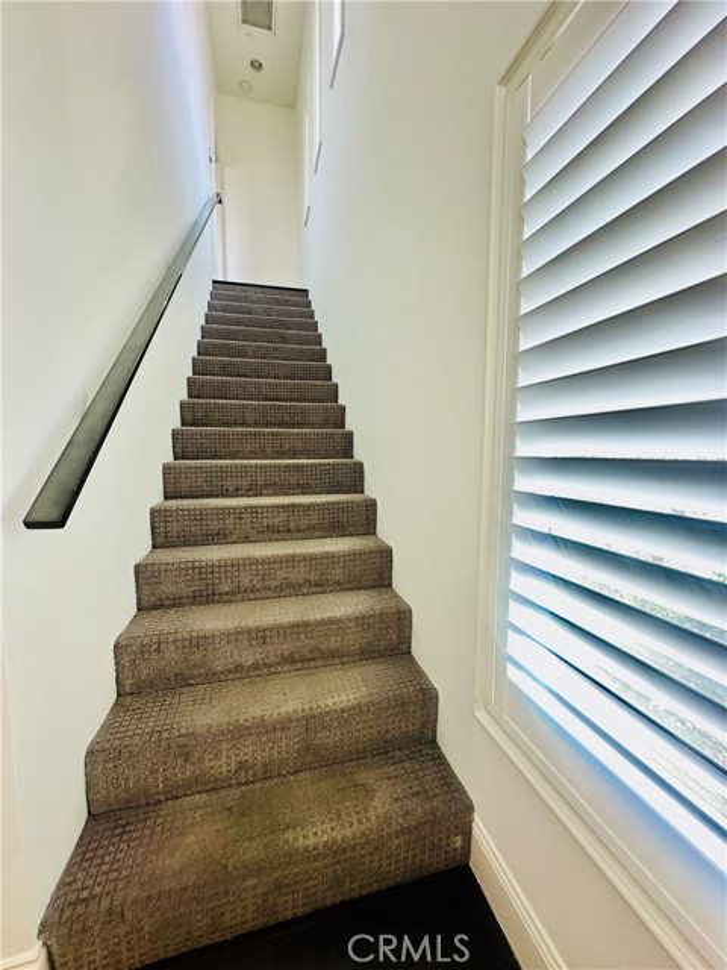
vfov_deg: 102.1
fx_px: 392
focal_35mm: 14
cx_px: 364
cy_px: 485
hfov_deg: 85.7
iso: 160
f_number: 2.2
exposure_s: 1/120
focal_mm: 2.22
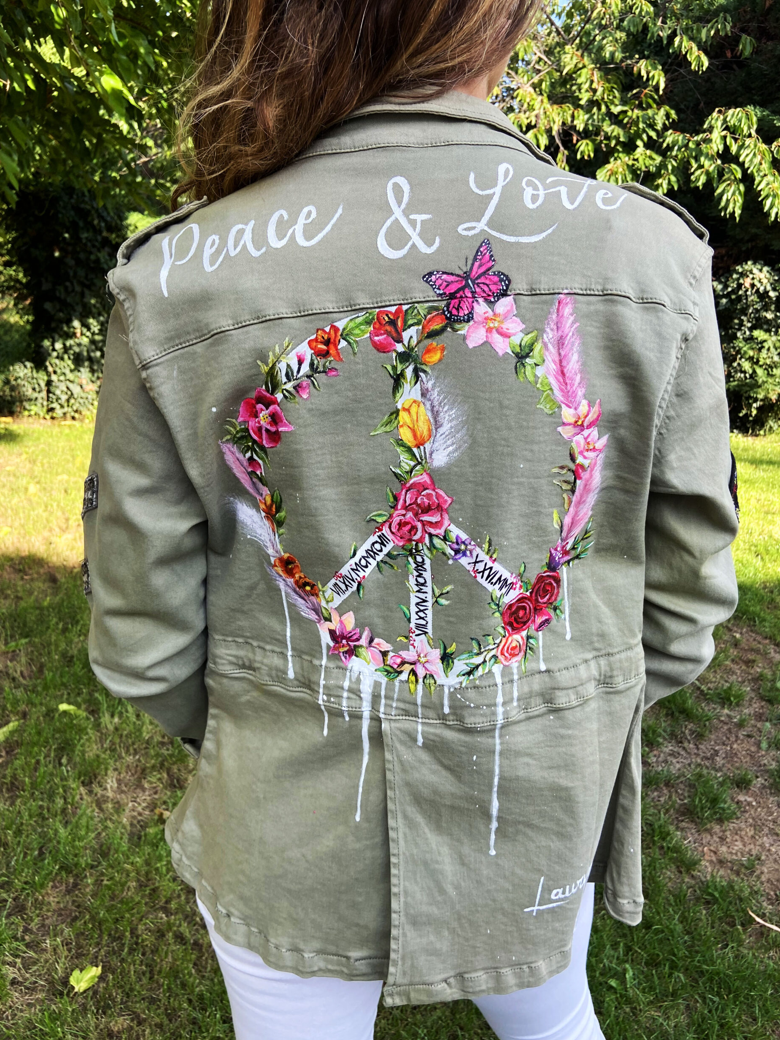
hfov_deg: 51.3
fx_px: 811
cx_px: 403
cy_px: 513
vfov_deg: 65.3
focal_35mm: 27
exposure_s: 1/502
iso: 32
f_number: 1.8
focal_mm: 4.25
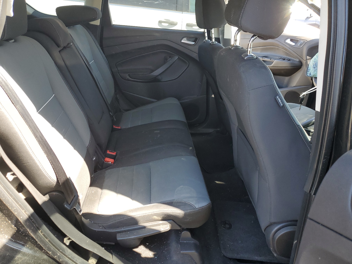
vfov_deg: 53.1
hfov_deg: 67.3
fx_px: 264
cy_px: 132
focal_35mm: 26
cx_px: 176
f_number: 1.5
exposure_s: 1/172
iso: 50
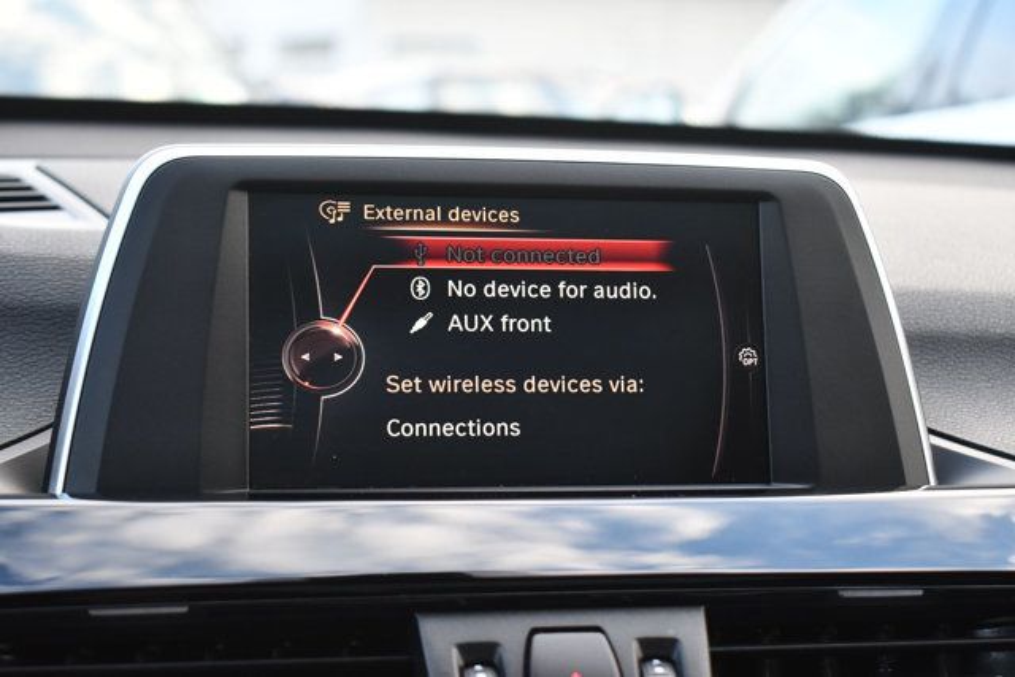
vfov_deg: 23.8
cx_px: 508
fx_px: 1607
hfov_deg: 35.0
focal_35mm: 57
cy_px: 338
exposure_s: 1/125
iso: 1250
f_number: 4.8
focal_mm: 38
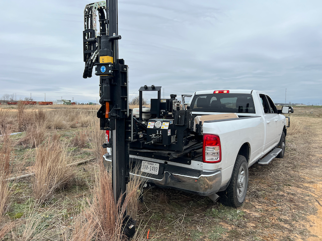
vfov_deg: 53.1
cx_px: 161
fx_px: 242
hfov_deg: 67.3
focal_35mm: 26
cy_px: 120
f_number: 1.5
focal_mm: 5.7
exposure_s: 1/3356
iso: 50
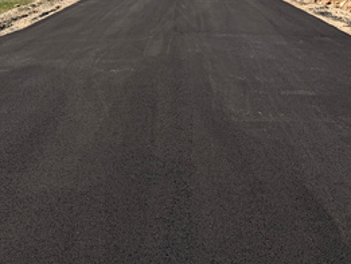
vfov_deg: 15.0
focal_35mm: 94
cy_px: -86
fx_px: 954
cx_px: 183
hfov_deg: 20.9
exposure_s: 1/5714
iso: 80
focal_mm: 6.76
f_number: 1.78
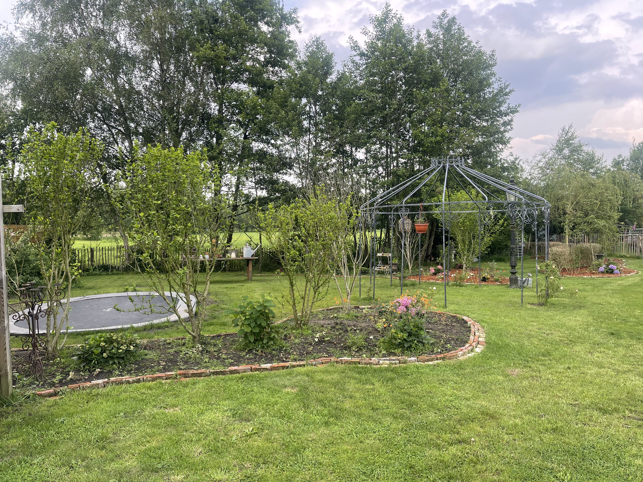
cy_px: 241
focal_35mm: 26
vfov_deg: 53.1
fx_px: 483
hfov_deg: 67.3
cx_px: 322
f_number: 1.6
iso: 32
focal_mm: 5.1
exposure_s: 1/516
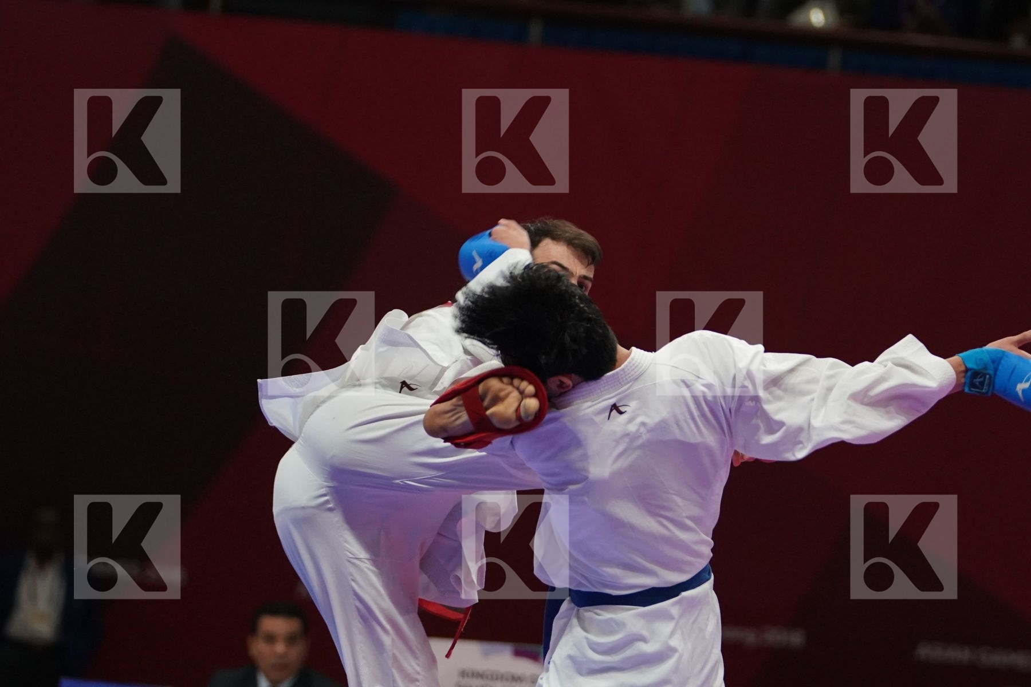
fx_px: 7932
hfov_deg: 7.4
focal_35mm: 277
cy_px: 344
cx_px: 516
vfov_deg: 5.0
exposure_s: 1/1000
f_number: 4
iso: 2500
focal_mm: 185
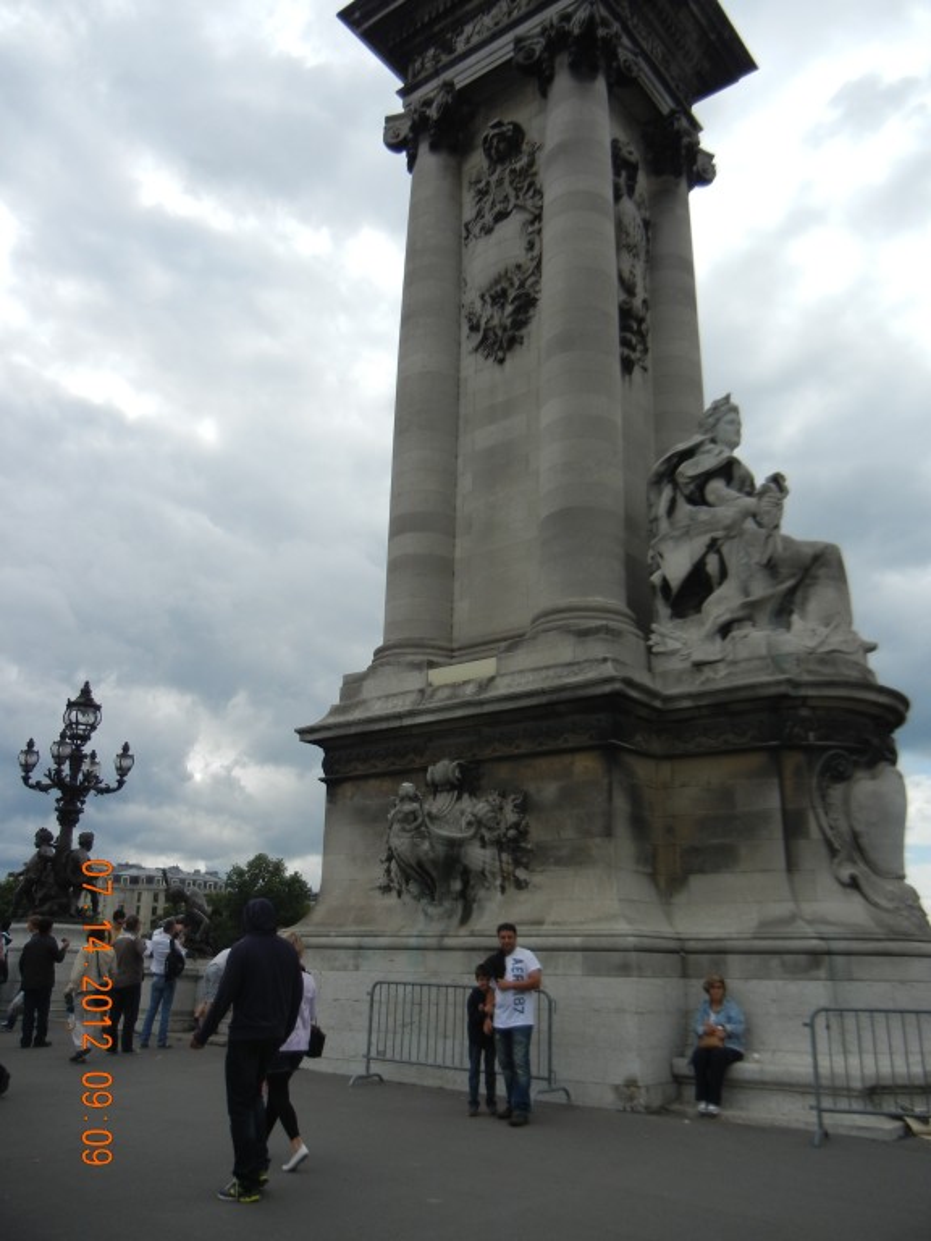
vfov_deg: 60.0
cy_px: 620
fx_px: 1076
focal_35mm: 30
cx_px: 466
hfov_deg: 46.8
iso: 160
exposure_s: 1/535
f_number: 7
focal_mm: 5.4
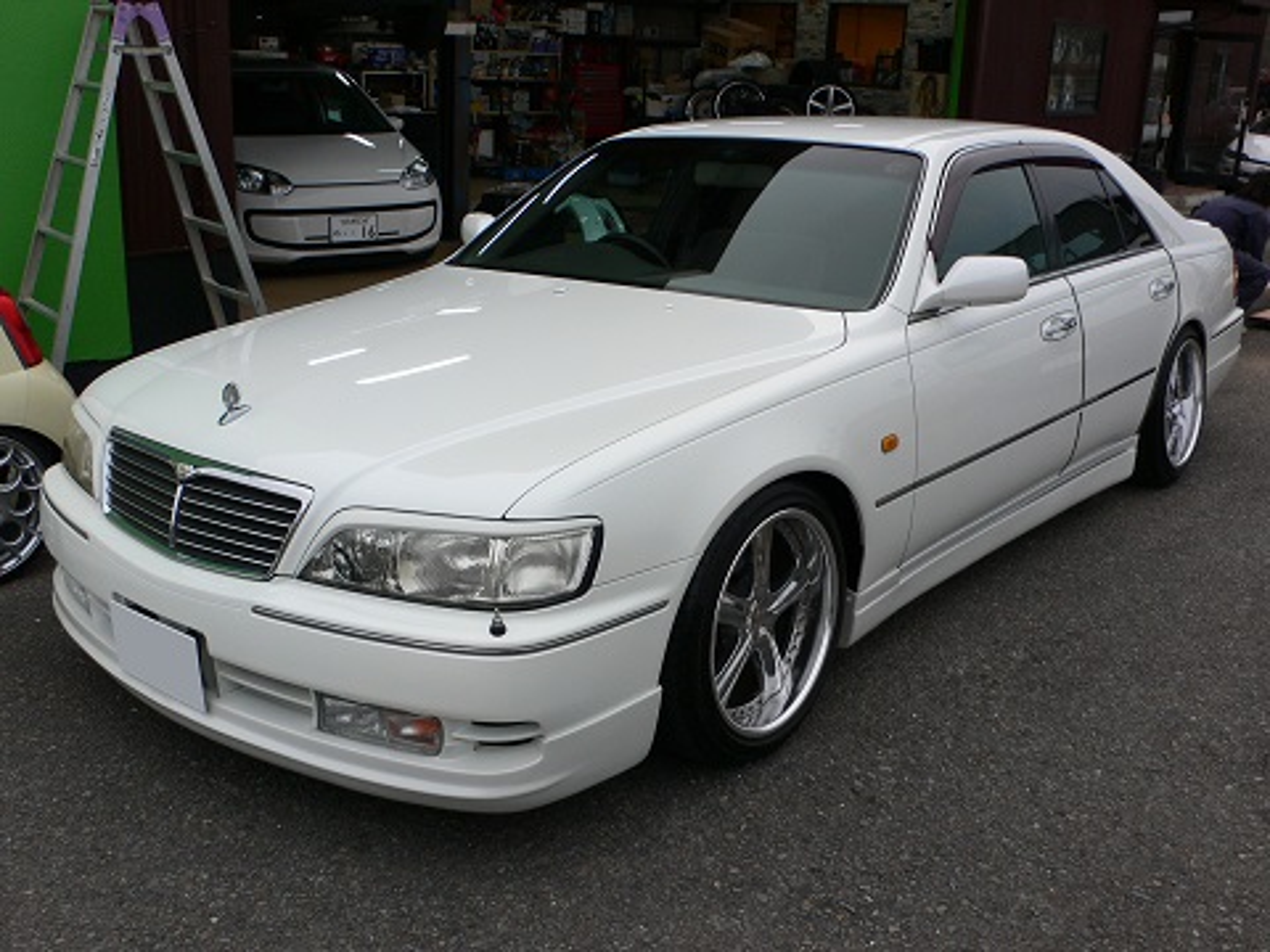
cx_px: 635
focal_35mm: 34
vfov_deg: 41.8
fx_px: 1247
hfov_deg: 54.0
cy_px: 476
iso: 80
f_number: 2.8
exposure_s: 1/50
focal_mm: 6.3
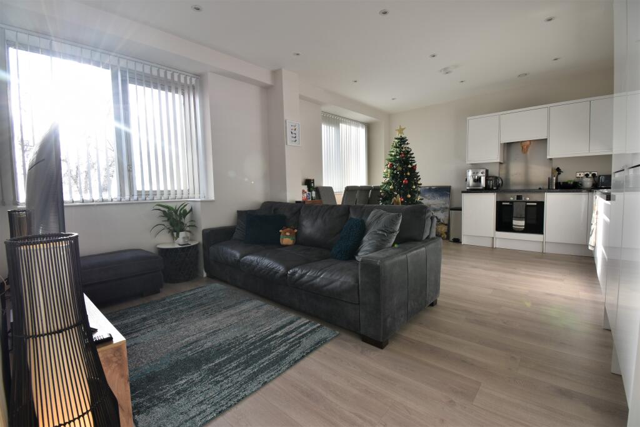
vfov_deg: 77.3
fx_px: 267
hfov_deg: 100.4
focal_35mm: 15
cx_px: 320
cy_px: 214
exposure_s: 1/60
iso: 200
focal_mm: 10
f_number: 8
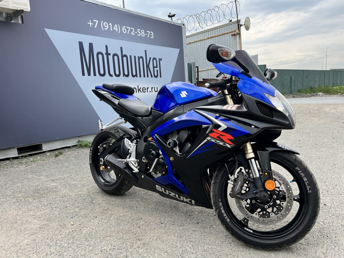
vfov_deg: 53.1
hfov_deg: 67.3
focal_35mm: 26
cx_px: 172
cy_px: 129
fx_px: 258
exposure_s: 1/866
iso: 50
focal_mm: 5.7
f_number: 1.5
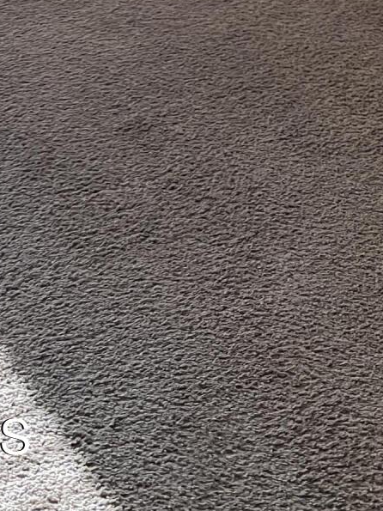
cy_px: -343
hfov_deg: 17.2
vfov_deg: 19.1
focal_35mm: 84
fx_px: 1240
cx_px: 386
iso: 100
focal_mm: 5.1
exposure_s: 1/60
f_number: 1.6
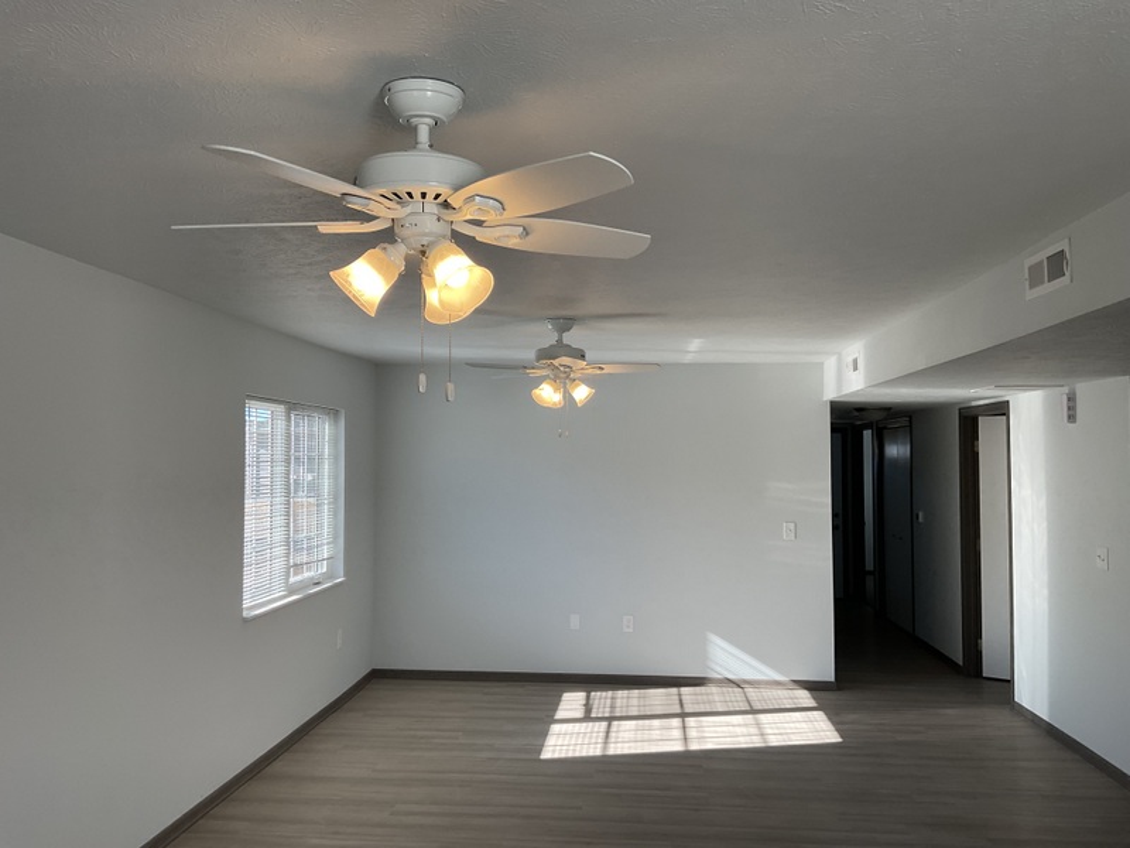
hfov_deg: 61.7
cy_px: 424
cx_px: 565
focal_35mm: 29
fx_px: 947
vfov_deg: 48.2
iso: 20
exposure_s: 1/120
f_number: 1.8
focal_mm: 3
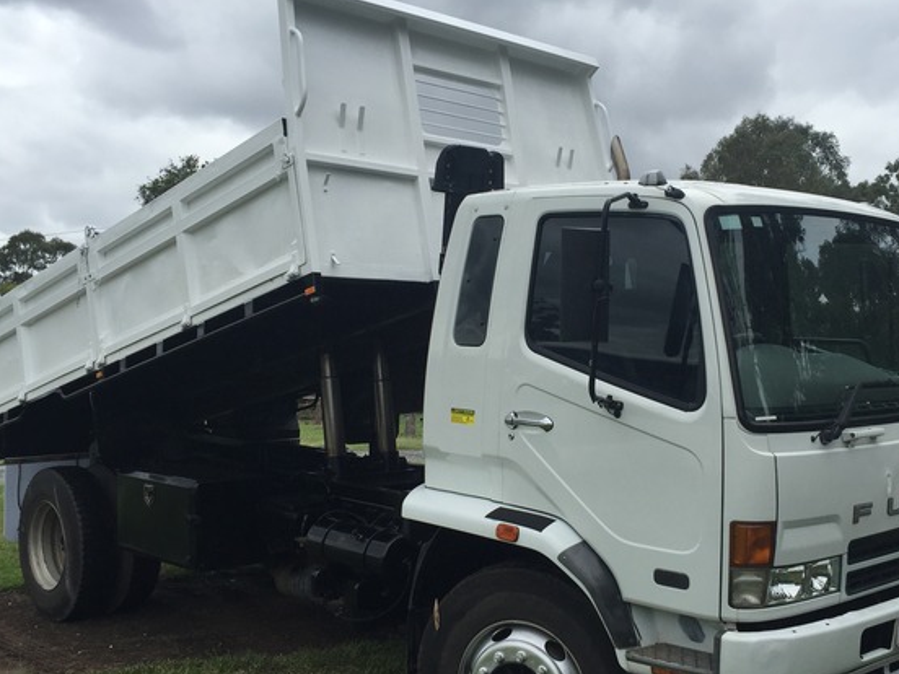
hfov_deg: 44.6
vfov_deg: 34.3
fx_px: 1091
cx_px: 533
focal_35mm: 42
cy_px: 365
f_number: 2.2
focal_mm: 4.15
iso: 32
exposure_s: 1/1980
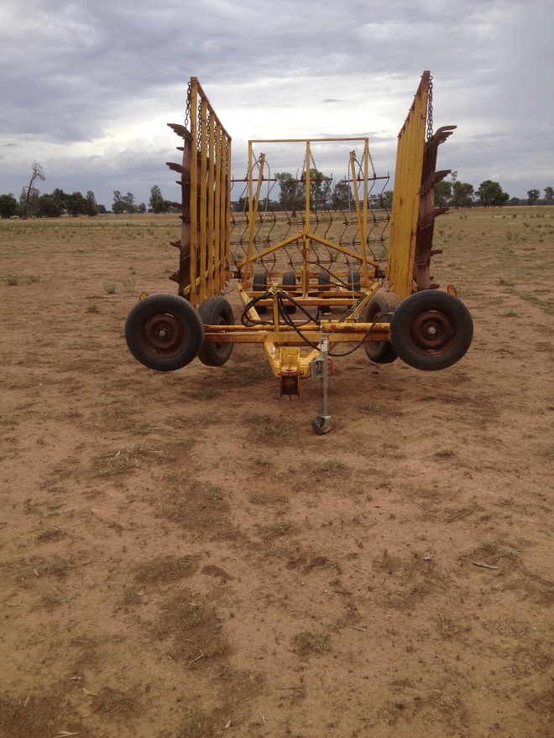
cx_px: 277
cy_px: 369
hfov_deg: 40.7
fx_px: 747
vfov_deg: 52.6
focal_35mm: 35
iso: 50
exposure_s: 1/300
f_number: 2.4
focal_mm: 4.28
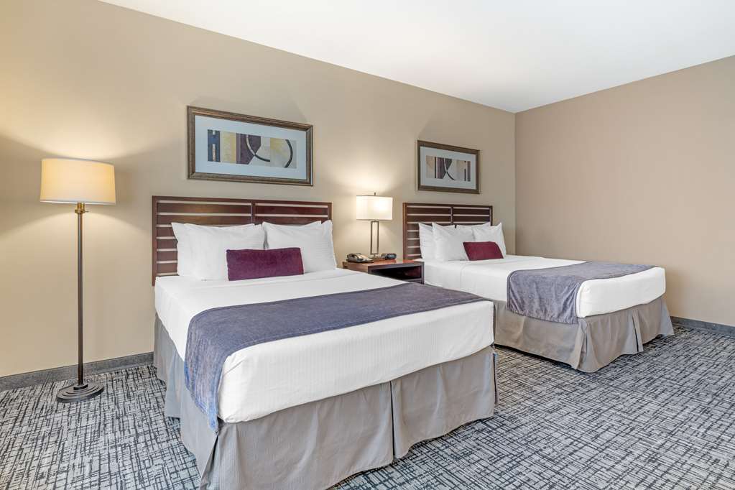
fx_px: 367
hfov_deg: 90.0
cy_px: 245
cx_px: 368
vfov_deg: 67.4
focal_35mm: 18
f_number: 10
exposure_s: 1.6
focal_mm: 18
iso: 400
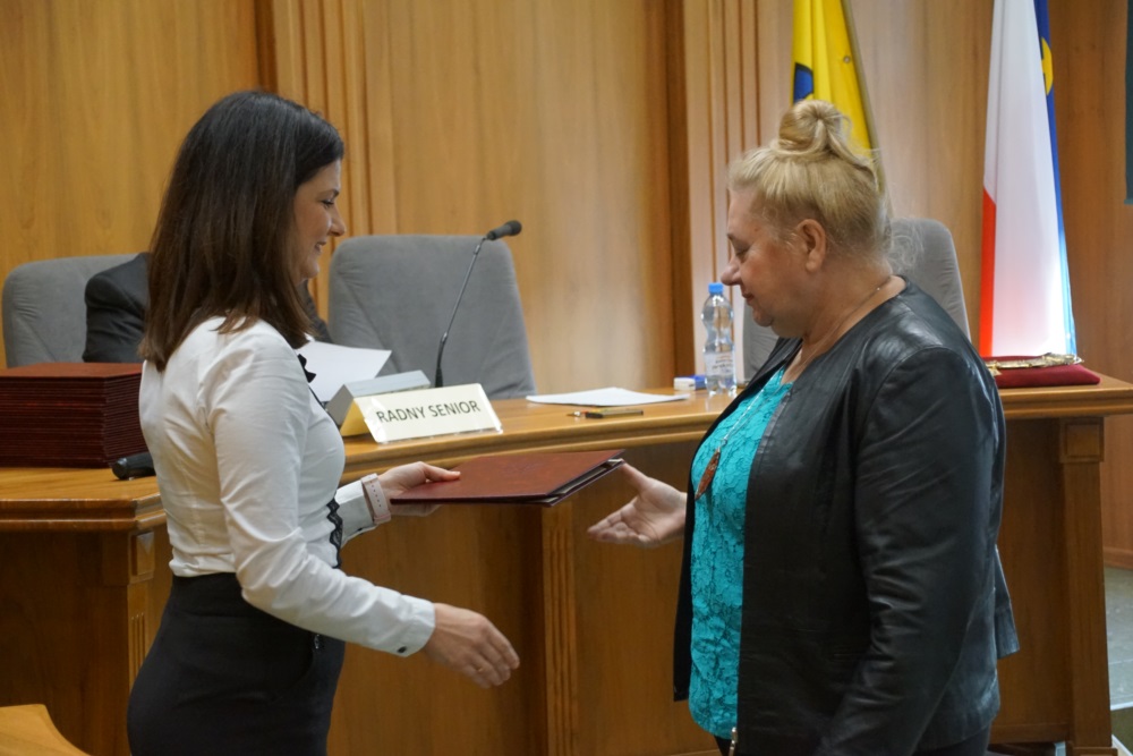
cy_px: 378
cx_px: 566
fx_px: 2833
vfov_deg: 15.2
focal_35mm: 90
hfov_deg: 22.6
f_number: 5
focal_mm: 60
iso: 3200
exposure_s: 1/160
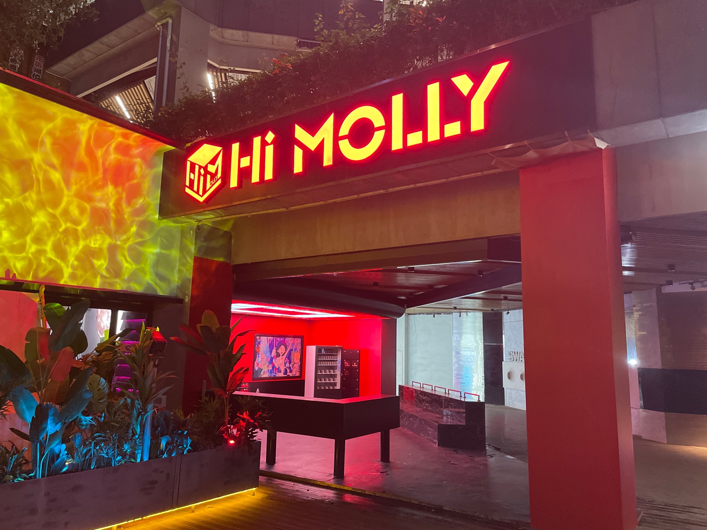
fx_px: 531
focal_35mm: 26
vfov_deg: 53.1
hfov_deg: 67.3
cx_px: 354
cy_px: 265
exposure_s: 1/49
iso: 500
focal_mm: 4.2
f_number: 1.6
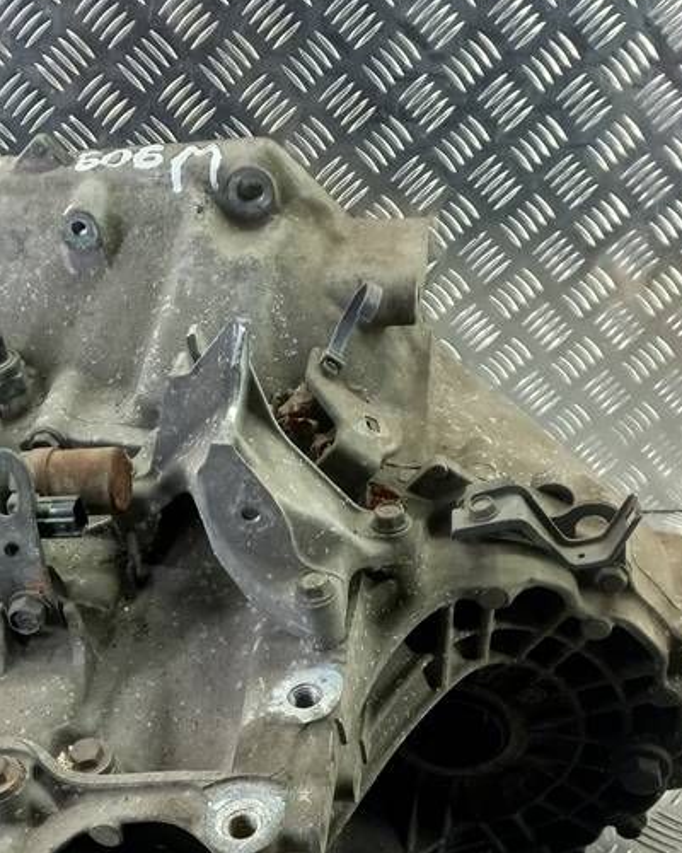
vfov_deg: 37.0
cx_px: 189
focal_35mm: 50
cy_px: 554
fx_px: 1262
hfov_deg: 29.9
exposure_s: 1/50
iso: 125
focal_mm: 4.6
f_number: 1.8
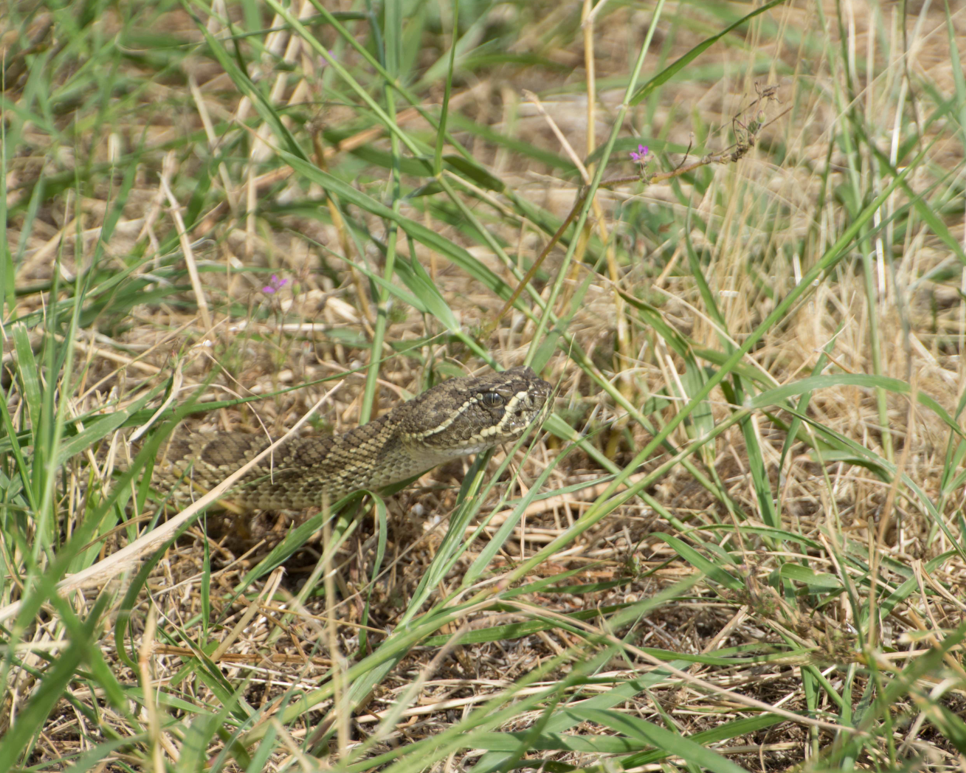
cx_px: 505
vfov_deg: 5.2
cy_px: 385
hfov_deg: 6.5
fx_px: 8479
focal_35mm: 297
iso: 200
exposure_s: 1/400
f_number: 8
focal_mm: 175
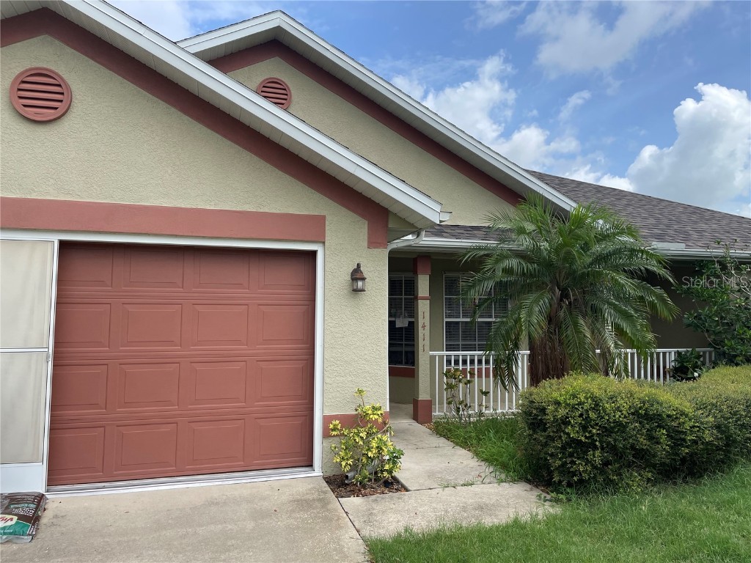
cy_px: 282
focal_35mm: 26
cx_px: 376
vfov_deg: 53.1
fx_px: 564
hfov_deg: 67.3
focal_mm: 4.2
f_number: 1.6
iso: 32
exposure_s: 1/2257
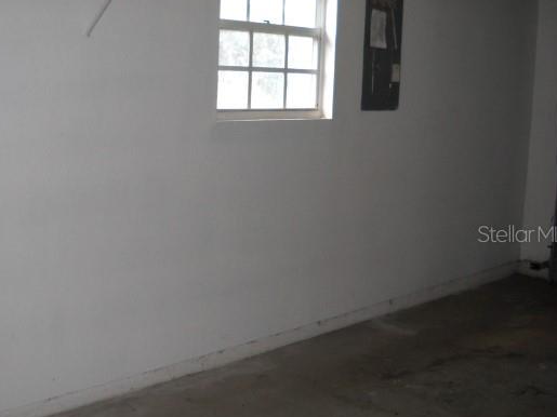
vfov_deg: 28.5
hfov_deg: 37.4
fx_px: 820
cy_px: 233
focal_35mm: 51
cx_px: 234
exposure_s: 1/30
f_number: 3.1
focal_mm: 6.72
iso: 200
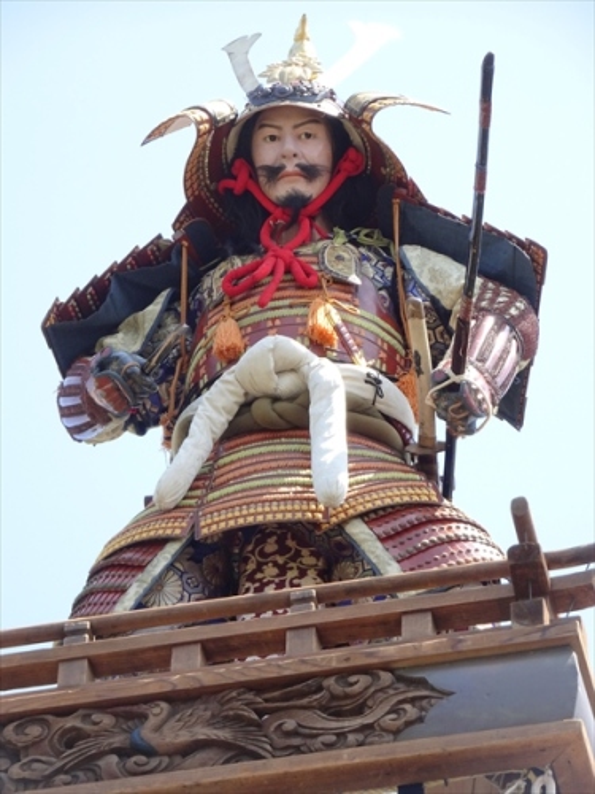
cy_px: 397
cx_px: 298
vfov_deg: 10.2
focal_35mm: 194
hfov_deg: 7.7
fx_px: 4446
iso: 125
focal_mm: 33.17
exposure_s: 1/200
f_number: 6.3
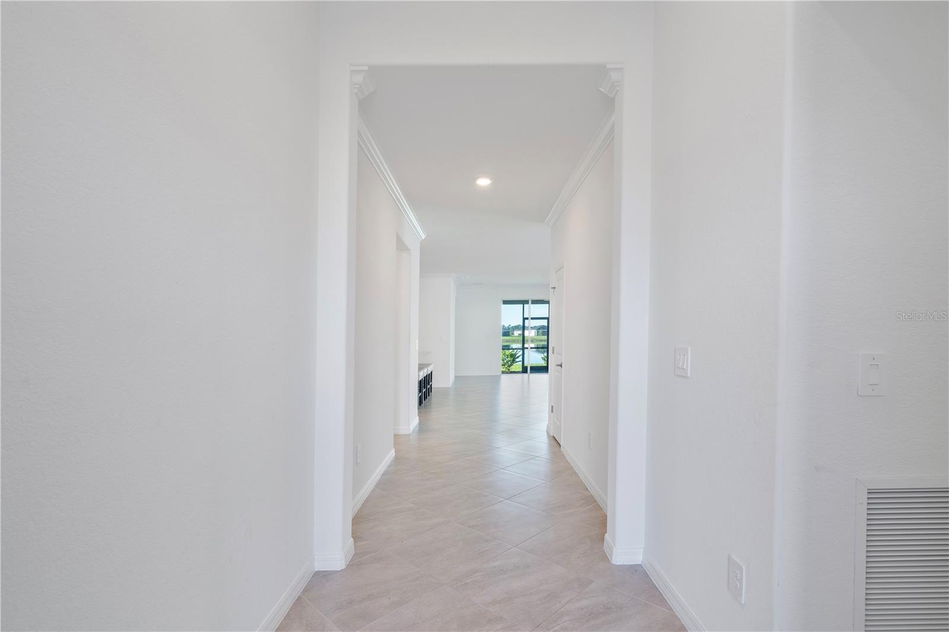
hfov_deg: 96.7
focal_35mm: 16
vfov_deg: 73.7
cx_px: 474
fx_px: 422
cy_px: 316
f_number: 8
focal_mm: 16
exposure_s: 1/10
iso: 200
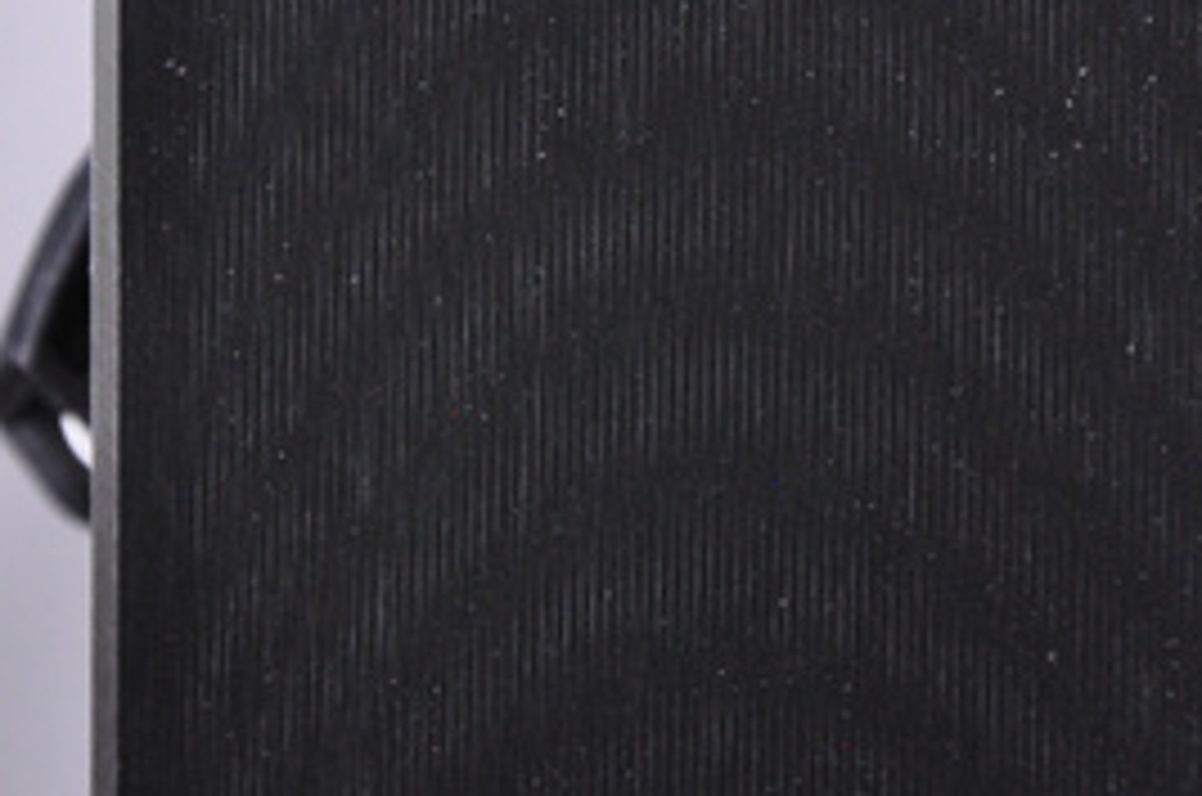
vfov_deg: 5.1
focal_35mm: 266
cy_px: 250
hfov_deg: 7.8
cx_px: 698
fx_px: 8860
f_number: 8
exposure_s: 1/125
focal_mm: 105
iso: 3200
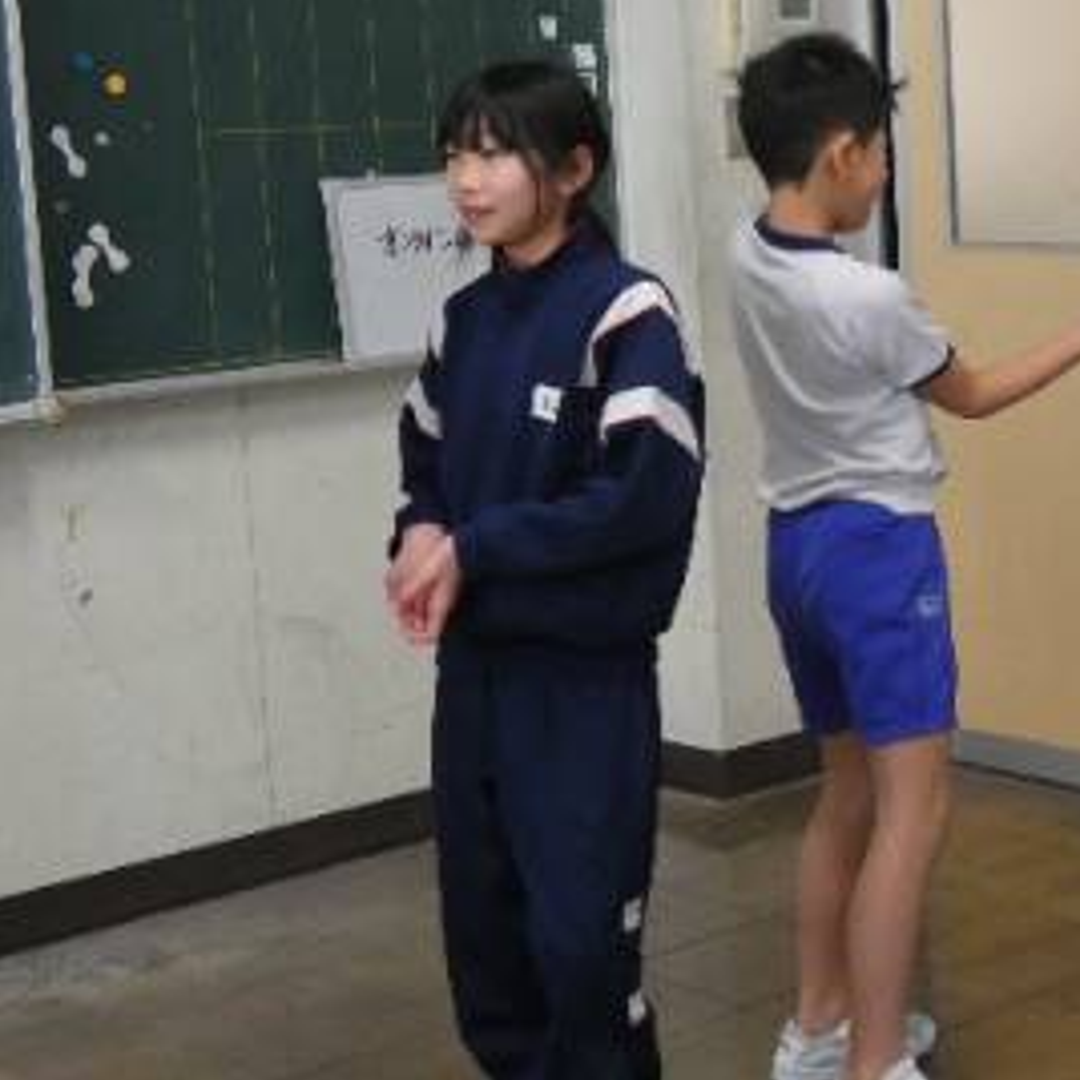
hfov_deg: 23.7
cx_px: 971
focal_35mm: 71
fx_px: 2506
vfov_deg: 24.3
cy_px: 421
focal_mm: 7.8
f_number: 3.7
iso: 640
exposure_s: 1/80
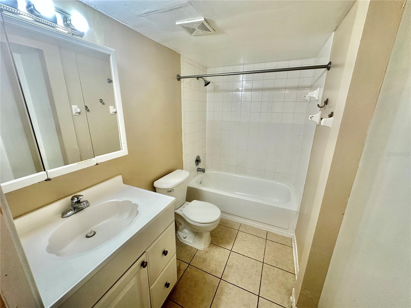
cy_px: 154
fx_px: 166
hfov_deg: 102.1
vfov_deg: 85.7
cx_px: 206
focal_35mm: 14
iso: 200
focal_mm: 2.22
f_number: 2.2
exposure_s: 1/120
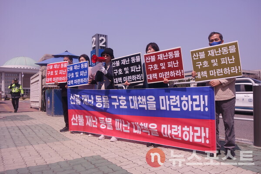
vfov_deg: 43.6
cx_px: 130
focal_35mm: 30
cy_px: 87
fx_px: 217
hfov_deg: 61.9
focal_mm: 20
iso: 100
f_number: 7.1
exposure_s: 1/500
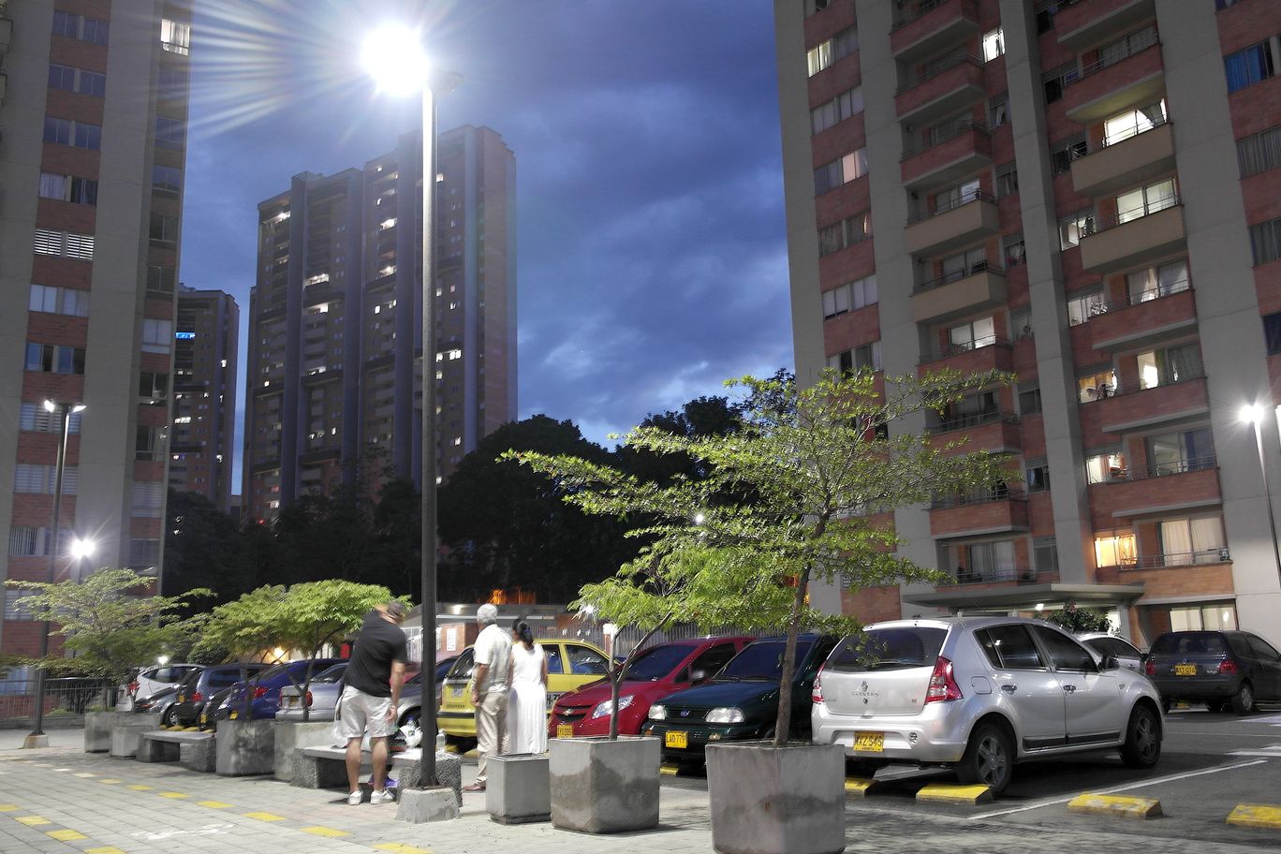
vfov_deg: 43.6
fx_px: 1067
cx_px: 640
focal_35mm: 30
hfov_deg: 61.9
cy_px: 427
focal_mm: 20
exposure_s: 1/1.67
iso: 400
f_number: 3.5
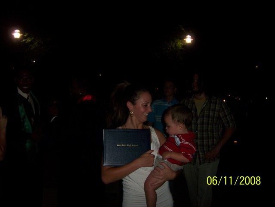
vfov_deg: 39.7
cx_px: 138
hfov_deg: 51.3
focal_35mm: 36
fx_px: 286
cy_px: 104
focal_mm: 6
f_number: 2.8
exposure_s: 1/60
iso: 125
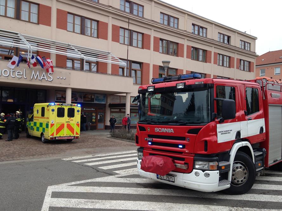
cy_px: 106
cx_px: 141
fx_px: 269
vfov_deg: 43.0
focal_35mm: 33
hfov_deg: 55.3
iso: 50
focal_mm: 4.12
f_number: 2.4
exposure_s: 1/326
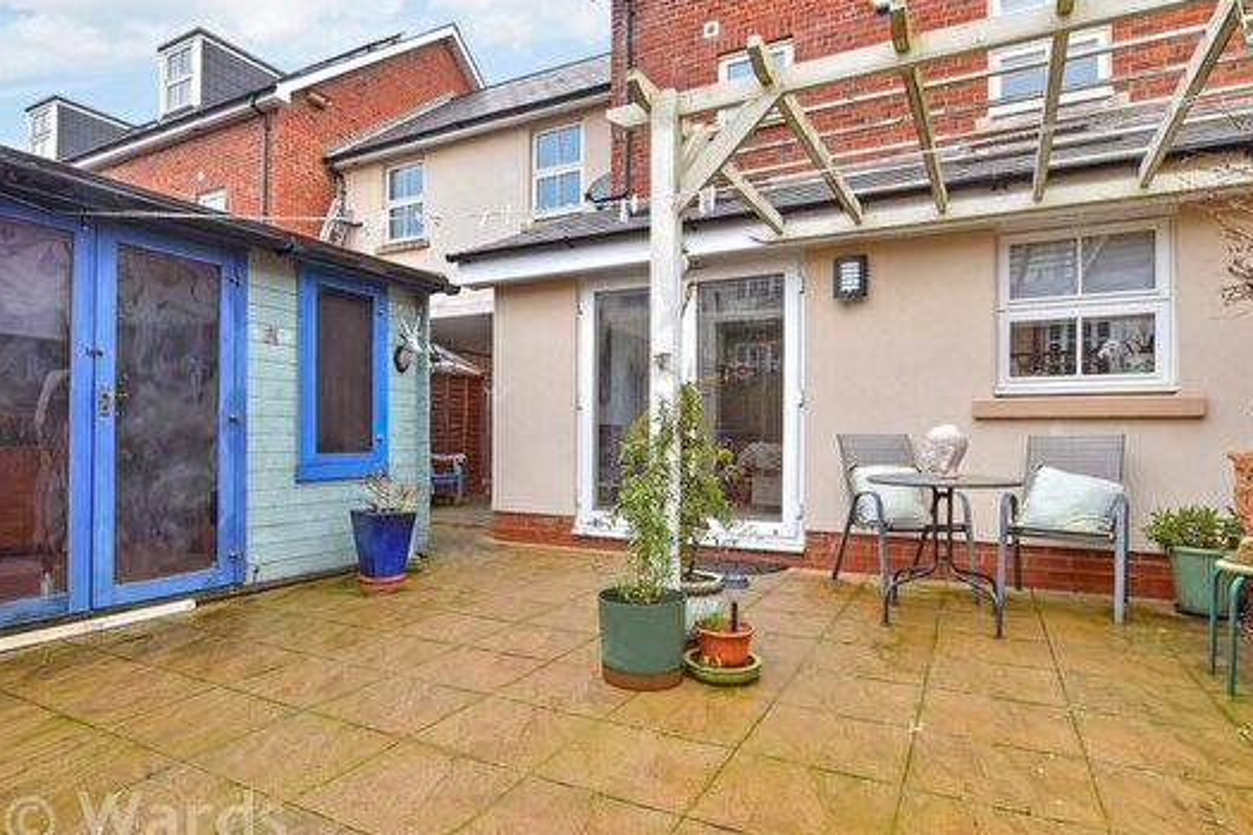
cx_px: 547
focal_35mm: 20
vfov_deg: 61.9
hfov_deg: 83.6
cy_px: 438
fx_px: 696
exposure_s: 1/30
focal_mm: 10
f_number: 8
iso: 200
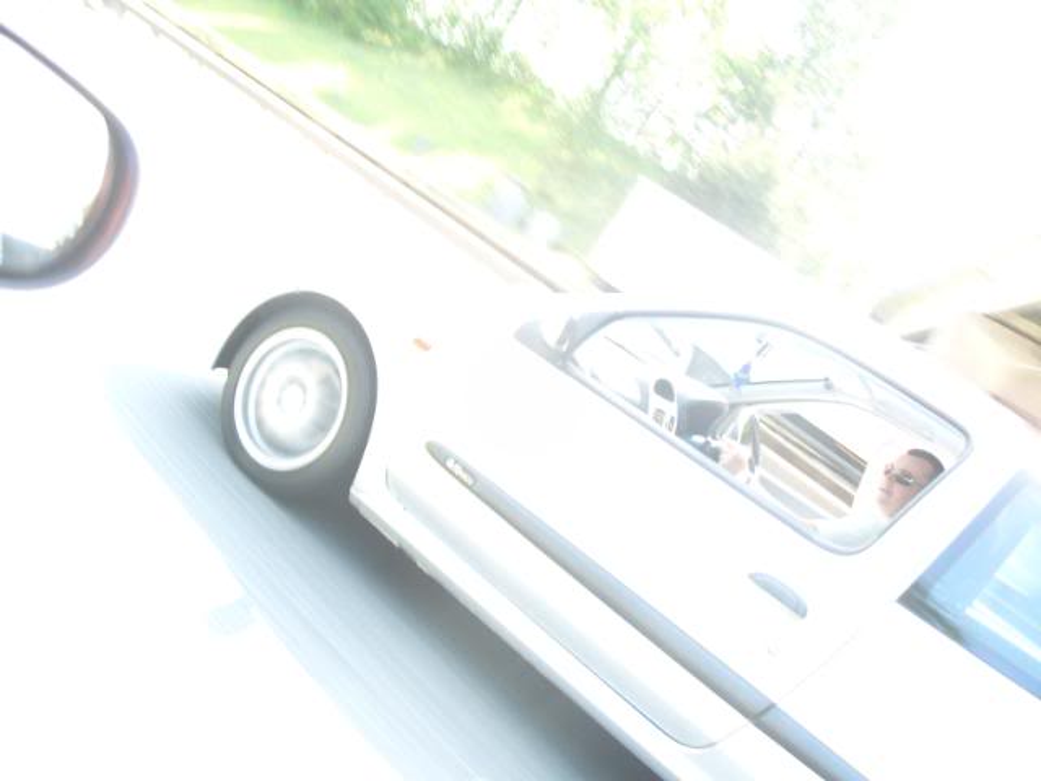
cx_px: 520
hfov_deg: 52.6
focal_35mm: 35
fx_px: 1053
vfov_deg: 40.7
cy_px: 390
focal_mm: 7.8
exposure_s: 1/60
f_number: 2.8
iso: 80
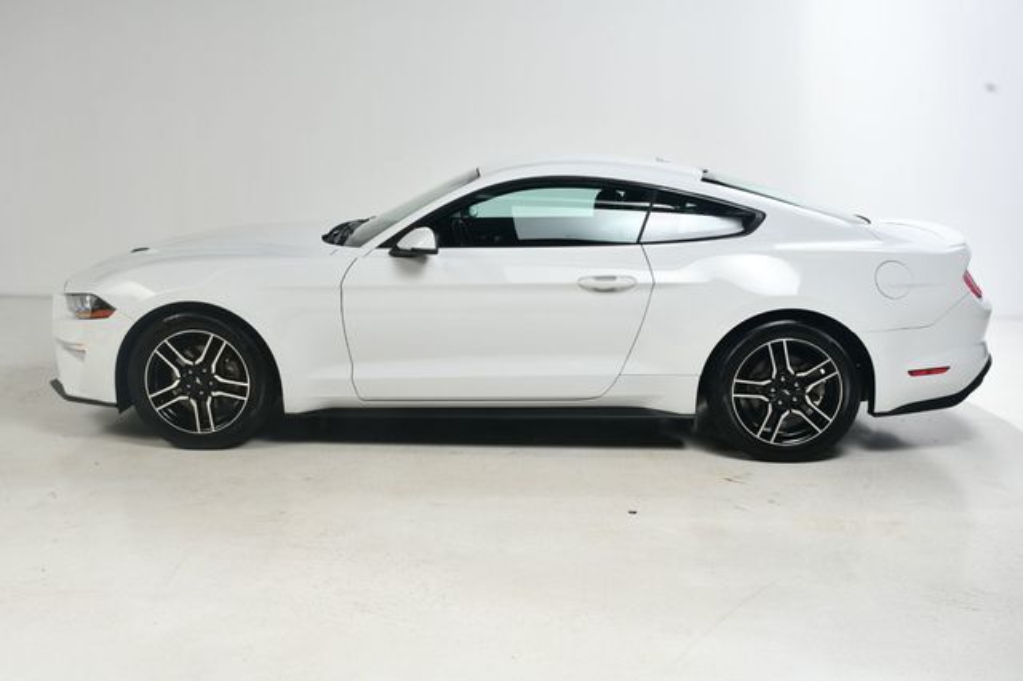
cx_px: 512
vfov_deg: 36.8
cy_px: 340
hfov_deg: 53.2
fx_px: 1022
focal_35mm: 36
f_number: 13
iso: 100
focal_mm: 24
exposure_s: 1/160
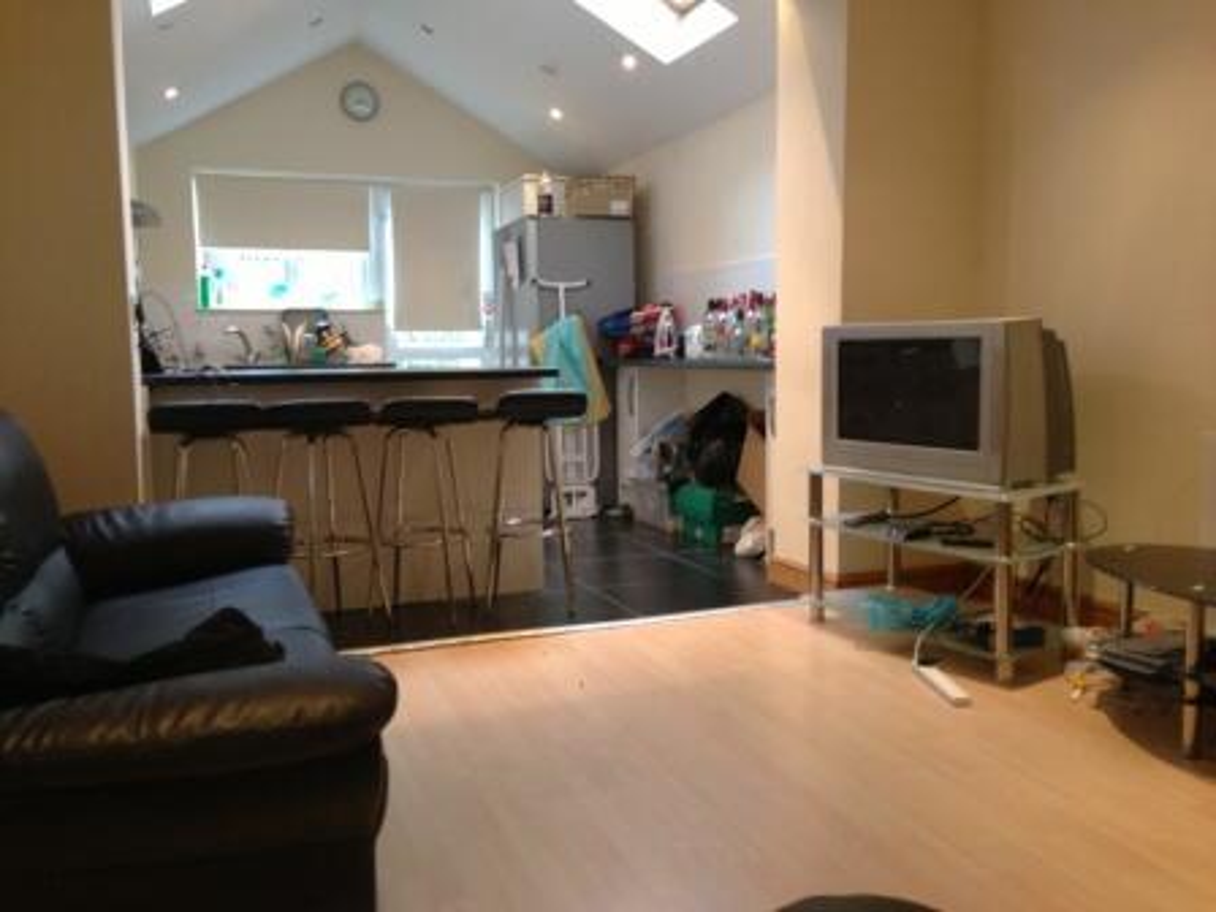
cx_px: 608
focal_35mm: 33
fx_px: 1159
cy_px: 456
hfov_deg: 55.4
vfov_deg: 42.9
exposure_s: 1/20
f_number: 2.4
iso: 250
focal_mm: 4.13
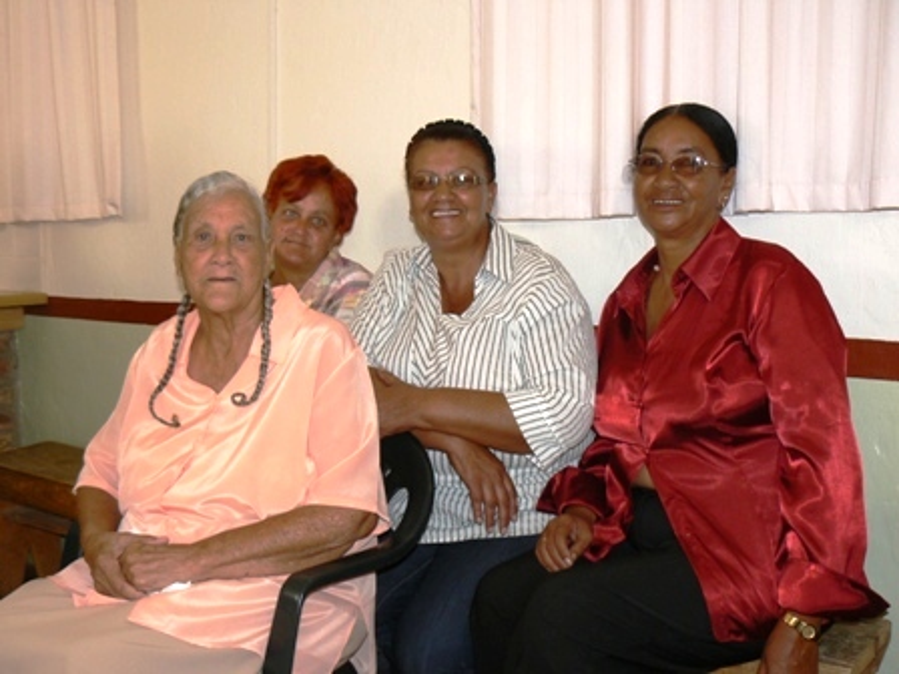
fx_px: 1065
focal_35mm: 41
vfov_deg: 35.1
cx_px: 450
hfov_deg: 45.8
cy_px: 337
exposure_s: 1/30
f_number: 2.8
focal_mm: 6.8
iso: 100
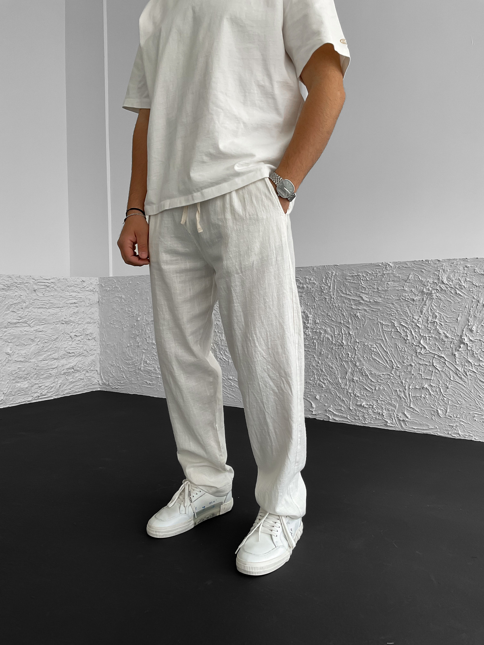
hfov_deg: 48.2
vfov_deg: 61.7
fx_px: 541
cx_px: 242
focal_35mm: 29
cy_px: 322
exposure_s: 1/120
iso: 25
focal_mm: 3
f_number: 1.8
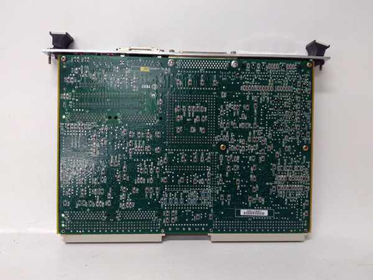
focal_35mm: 27
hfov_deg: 65.3
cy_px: 140
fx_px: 291
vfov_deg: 51.4
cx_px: 186
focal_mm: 3.79
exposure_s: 1/33
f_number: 2
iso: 261
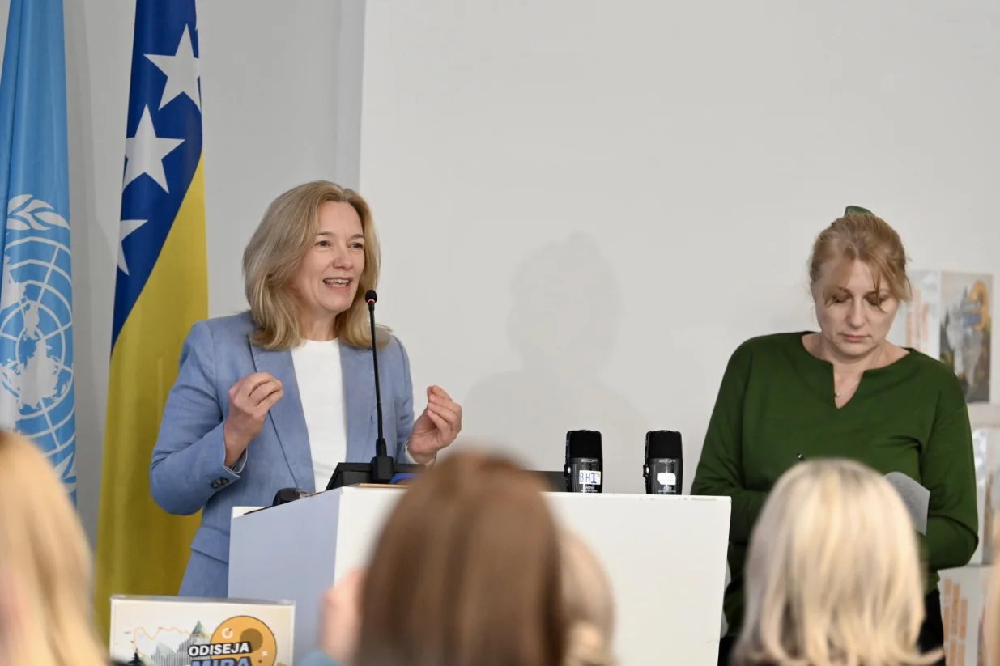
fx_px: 4166
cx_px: 500
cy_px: 333
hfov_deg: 13.7
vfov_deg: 9.1
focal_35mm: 150
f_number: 2.8
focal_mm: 150
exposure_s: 1/500
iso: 2000
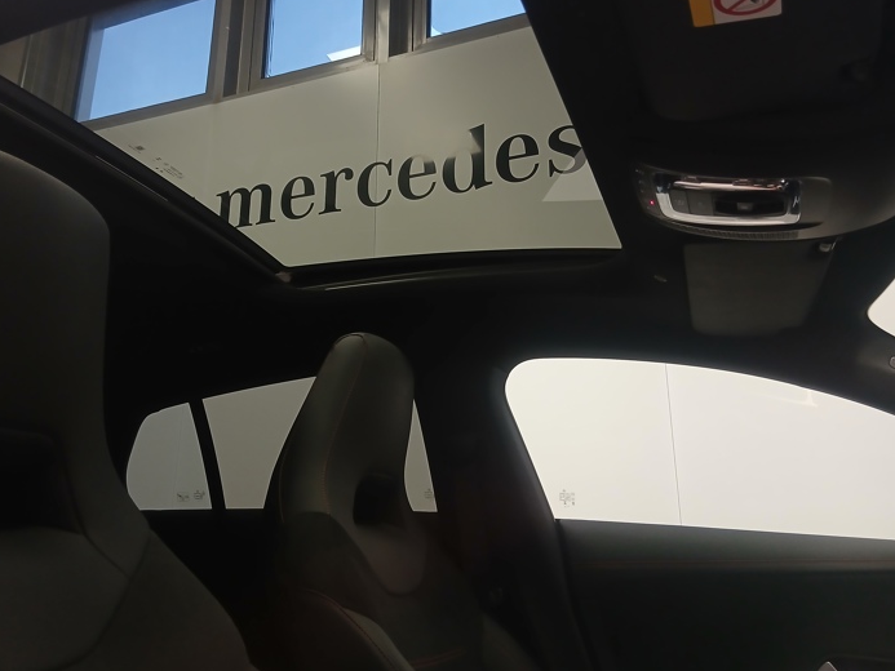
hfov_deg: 59.7
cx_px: 389
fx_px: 776
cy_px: 311
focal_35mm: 30
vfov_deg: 46.8
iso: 250
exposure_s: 1/25
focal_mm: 3.98
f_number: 1.8
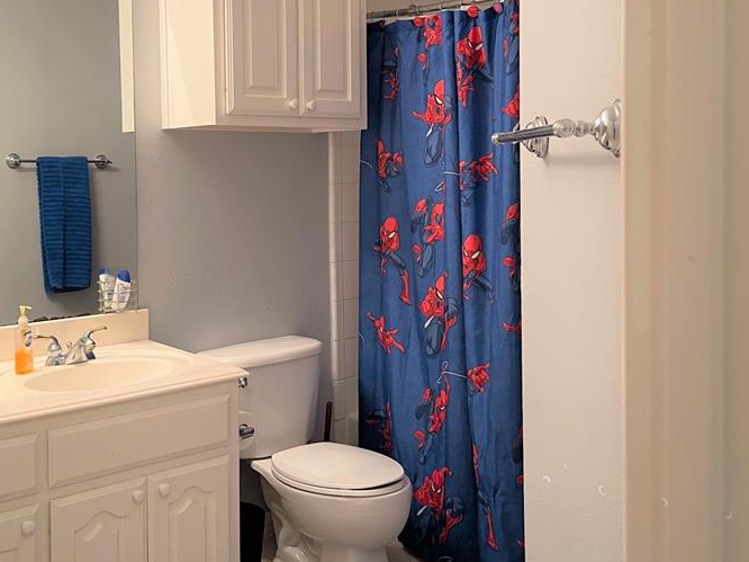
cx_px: 256
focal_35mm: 40
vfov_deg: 35.6
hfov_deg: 46.2
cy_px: 188
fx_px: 865
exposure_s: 1/60
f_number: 1.6
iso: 200
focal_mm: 5.1
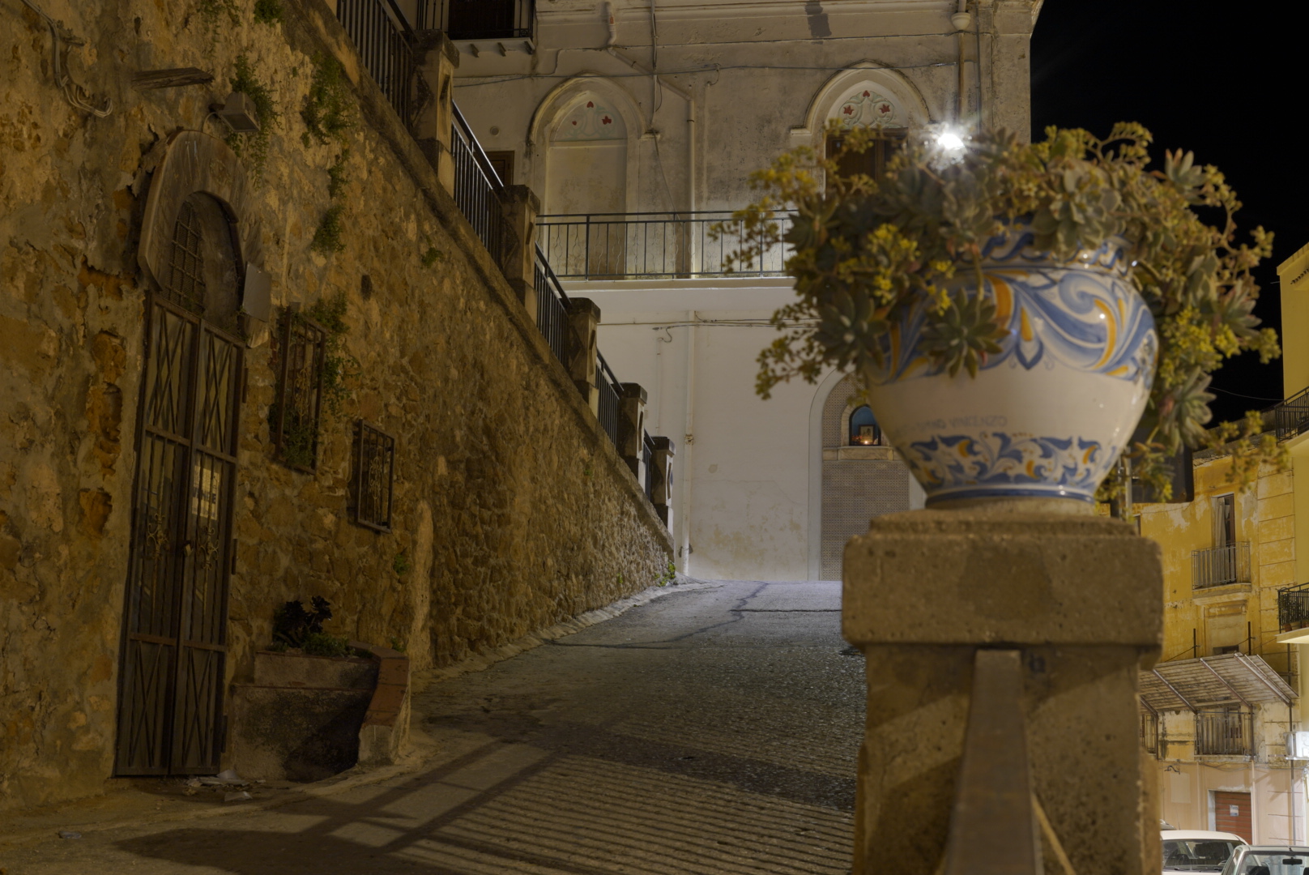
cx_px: 654
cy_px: 438
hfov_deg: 39.6
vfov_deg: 27.0
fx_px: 1819
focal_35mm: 50
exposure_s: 10
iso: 100
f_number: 9
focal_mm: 50
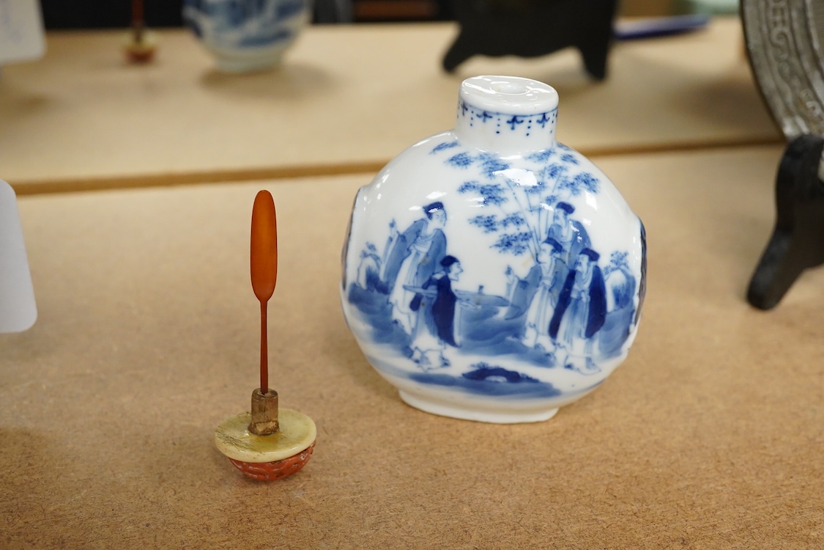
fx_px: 1030
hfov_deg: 43.6
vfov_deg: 29.9
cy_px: 275
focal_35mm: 45
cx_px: 412
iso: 3200
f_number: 5.6
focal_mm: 30
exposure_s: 1/160
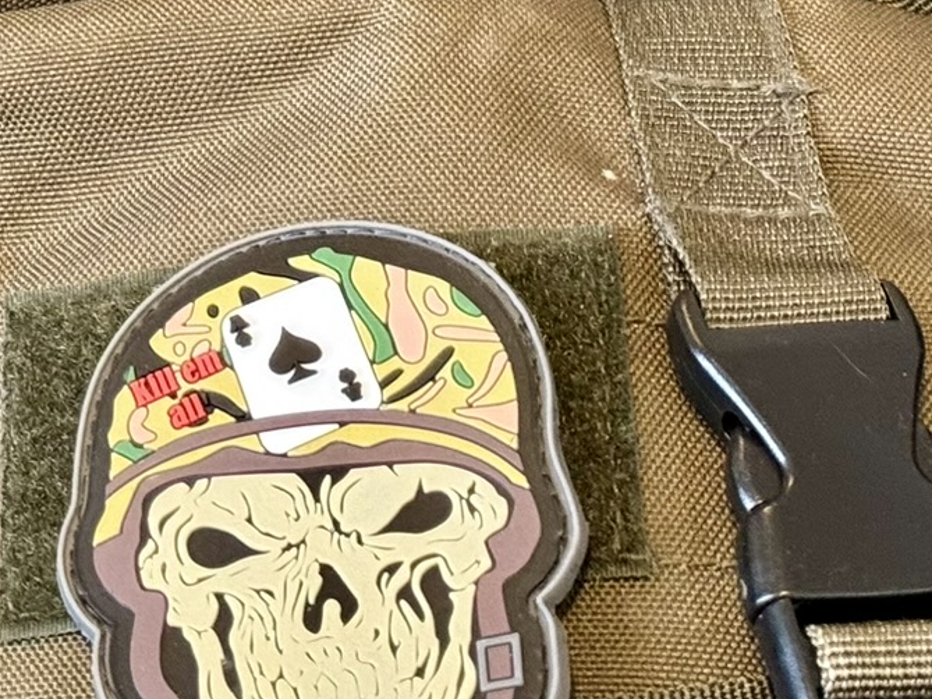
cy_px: -246
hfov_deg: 13.3
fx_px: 3959
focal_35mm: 147
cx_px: 155
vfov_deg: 9.9
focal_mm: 6.86
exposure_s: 1/40
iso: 500
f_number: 1.78
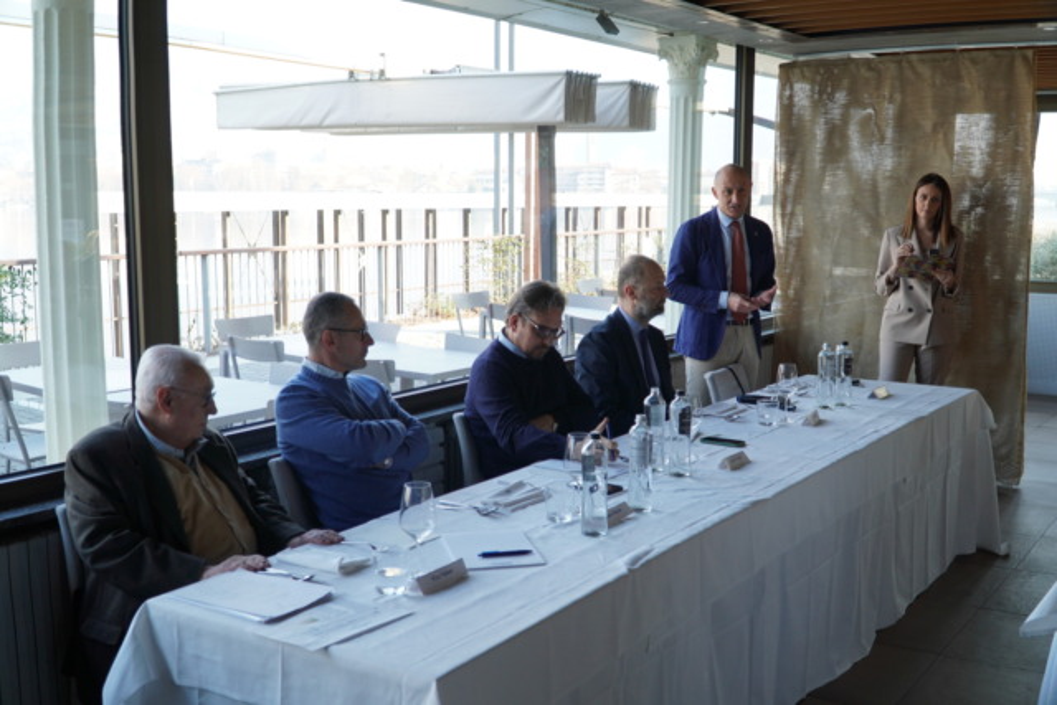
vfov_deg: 36.9
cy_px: 352
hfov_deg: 53.1
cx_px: 528
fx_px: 1057
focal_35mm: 36
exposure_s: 1/100
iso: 200
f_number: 4
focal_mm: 24
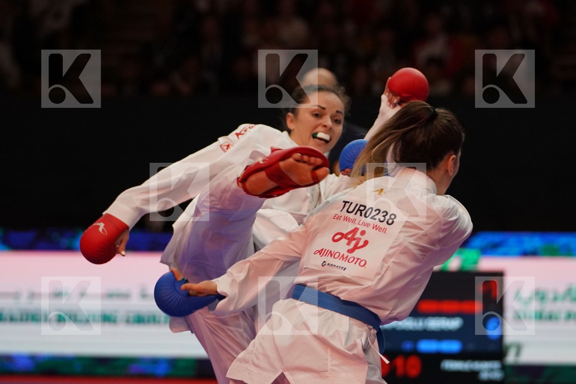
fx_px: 2944
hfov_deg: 11.2
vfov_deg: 7.5
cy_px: 192
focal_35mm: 184
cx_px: 288
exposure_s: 1/1000
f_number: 2.8
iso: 4000
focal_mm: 123
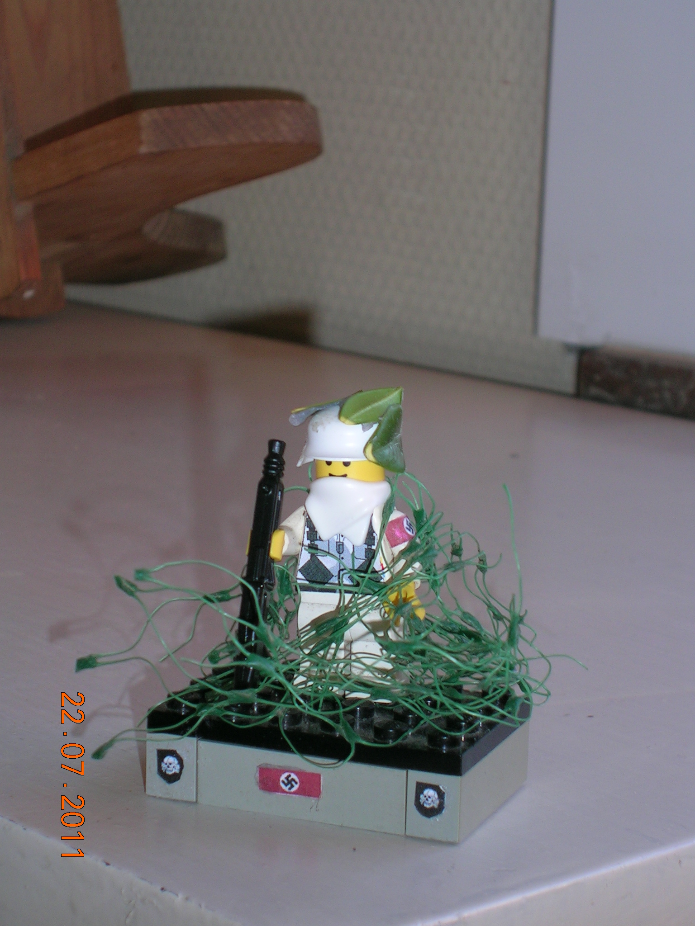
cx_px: 348
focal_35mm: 105
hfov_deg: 14.1
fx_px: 2811
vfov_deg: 18.7
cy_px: 463
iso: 50
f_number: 4.9
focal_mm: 16.2
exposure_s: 1/60.1
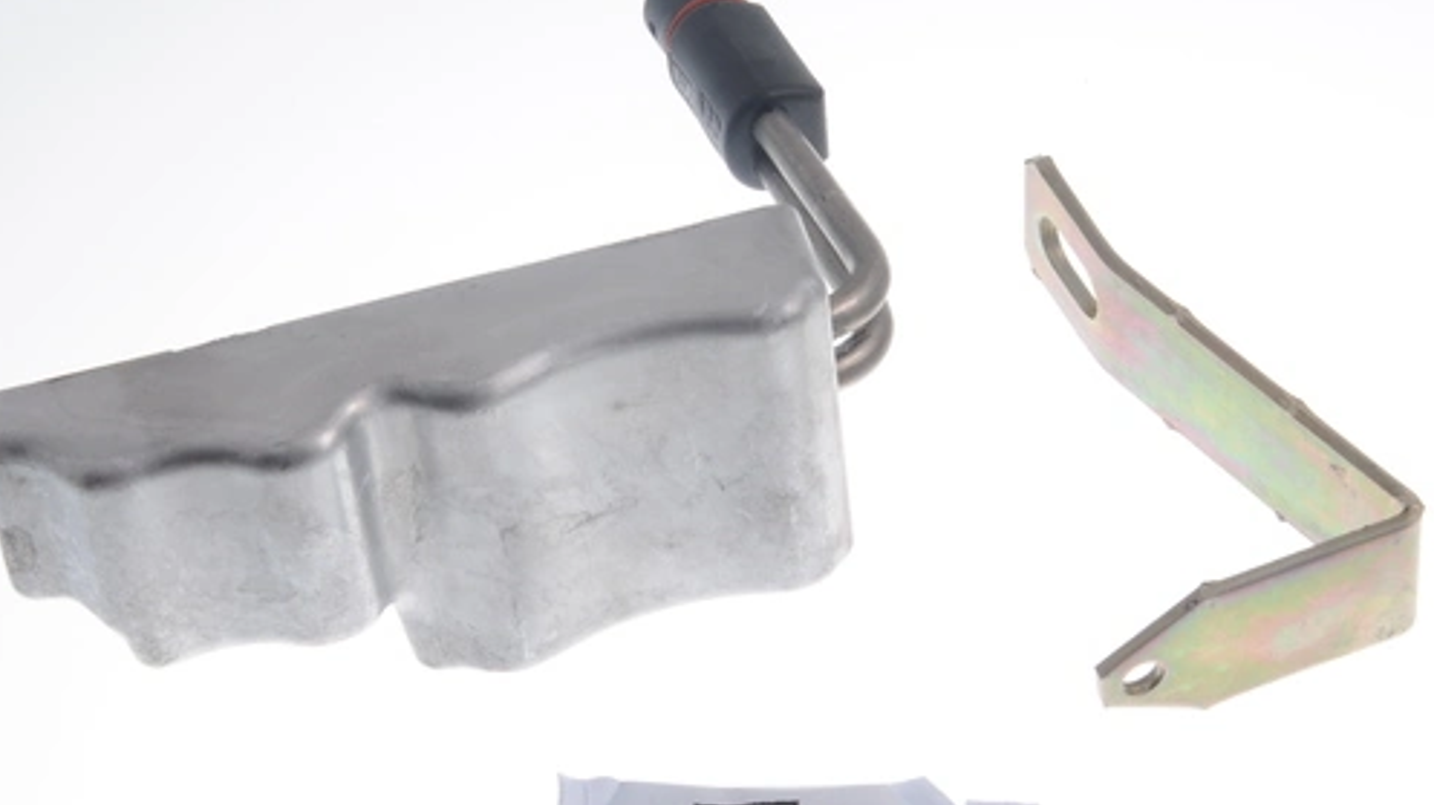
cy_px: 452
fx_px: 4181
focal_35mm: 110
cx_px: 684
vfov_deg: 11.0
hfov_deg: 19.5
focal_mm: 58
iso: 400
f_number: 22
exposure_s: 1/160
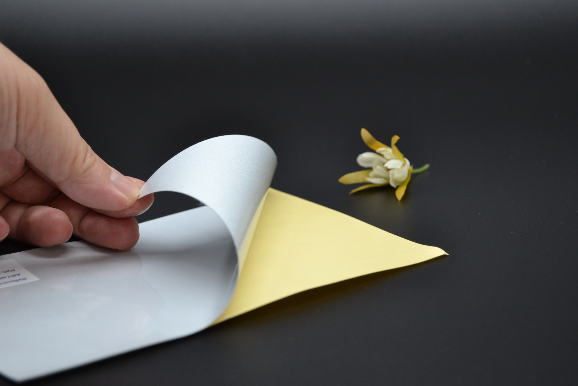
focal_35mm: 82
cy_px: 193
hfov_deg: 24.6
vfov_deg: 16.6
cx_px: 289
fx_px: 1324
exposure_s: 1/125
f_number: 5.6
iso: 400
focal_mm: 55
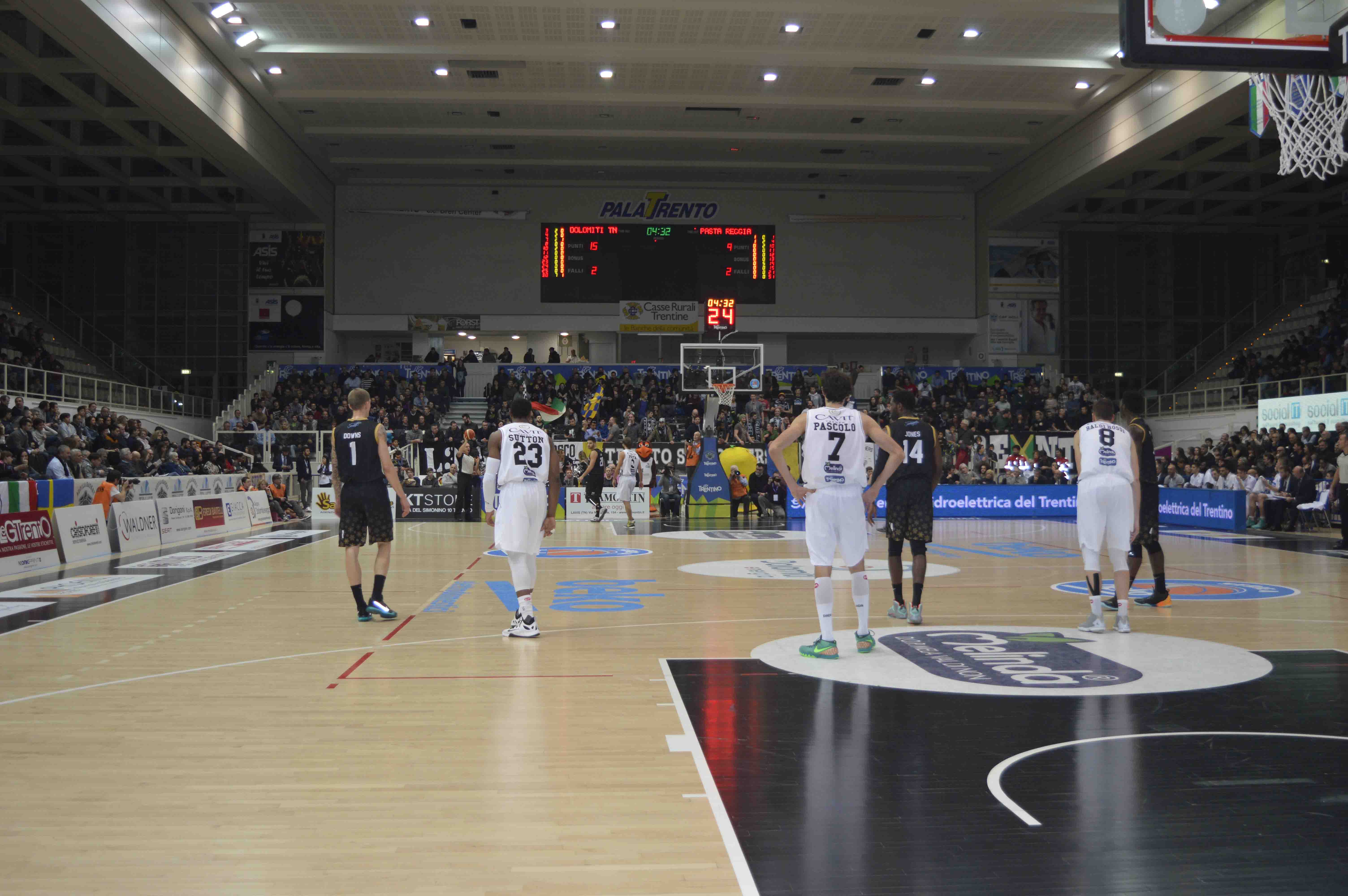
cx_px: 674
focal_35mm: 38
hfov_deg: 51.3
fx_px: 1403
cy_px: 448
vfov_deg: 35.4
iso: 400
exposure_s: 1/100
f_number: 4
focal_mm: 25
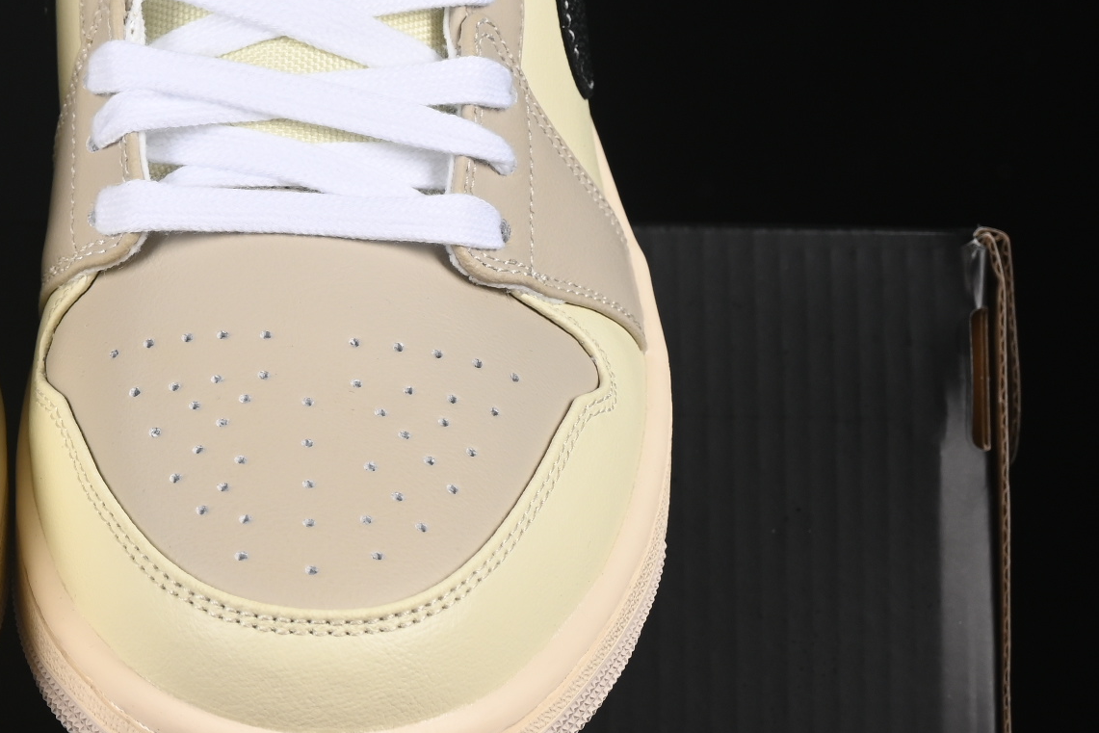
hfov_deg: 11.1
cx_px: 24
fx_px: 5587
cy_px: 273
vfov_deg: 7.5
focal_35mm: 183
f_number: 8
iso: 160
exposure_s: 1/80
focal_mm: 50
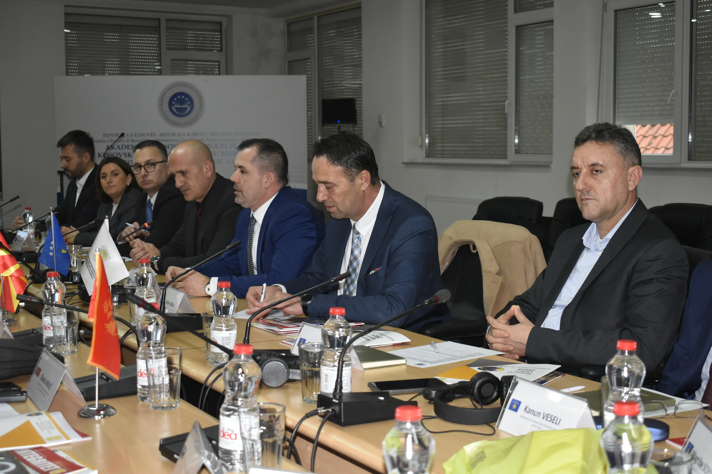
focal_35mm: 52
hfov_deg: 37.9
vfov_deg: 25.8
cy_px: 237
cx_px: 356
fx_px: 1038
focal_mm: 35
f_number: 4.5
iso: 800
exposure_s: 1/160
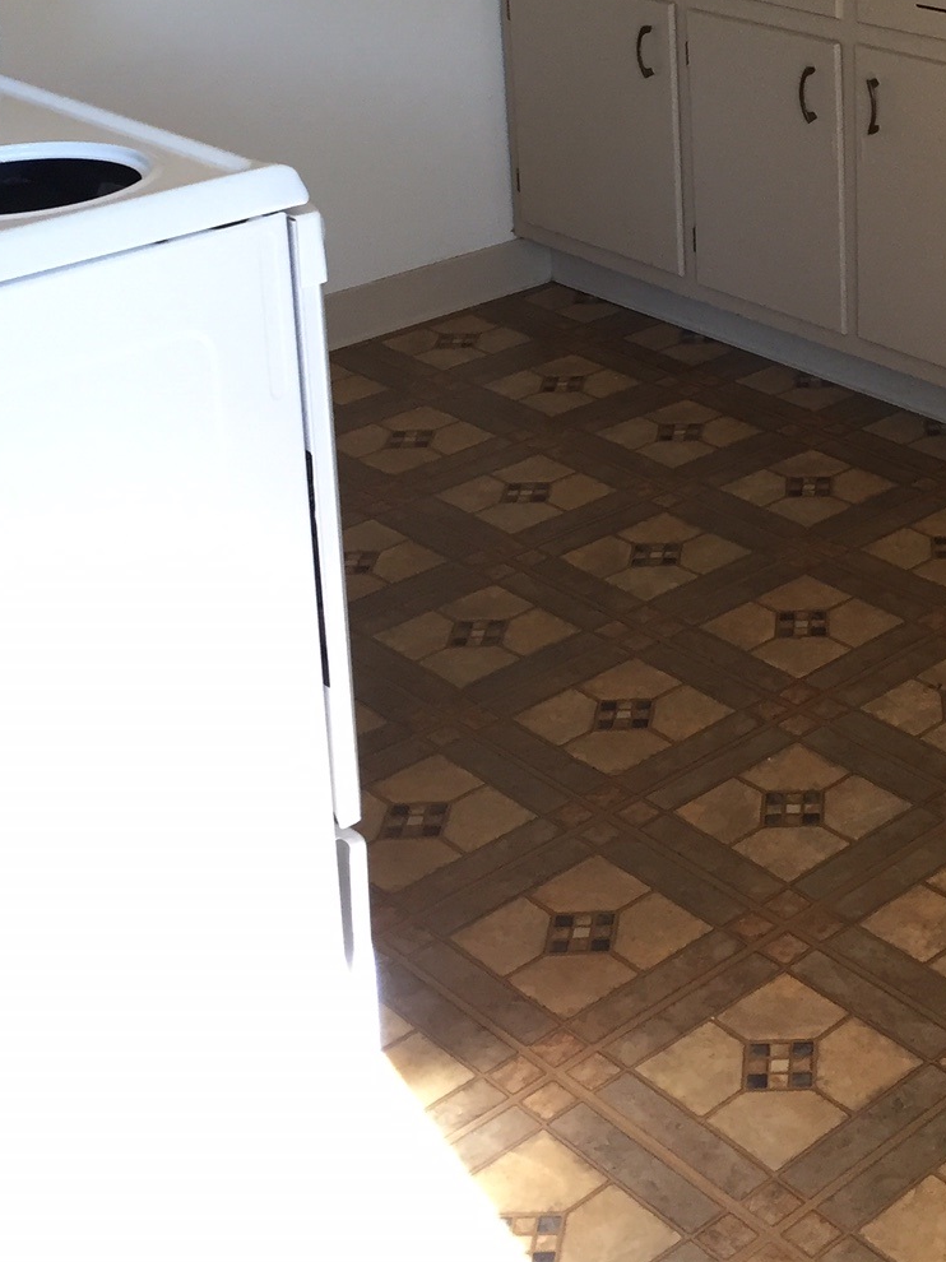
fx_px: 2187
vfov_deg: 30.4
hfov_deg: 23.4
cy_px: 65
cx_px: 942
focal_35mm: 60
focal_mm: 4.15
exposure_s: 1/40
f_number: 2.2
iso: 32
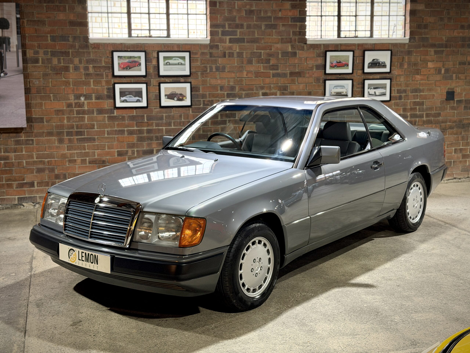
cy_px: 176
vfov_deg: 30.3
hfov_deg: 39.7
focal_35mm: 48
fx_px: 652
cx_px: 235
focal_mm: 6.76
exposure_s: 1/33
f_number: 1.78
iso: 200
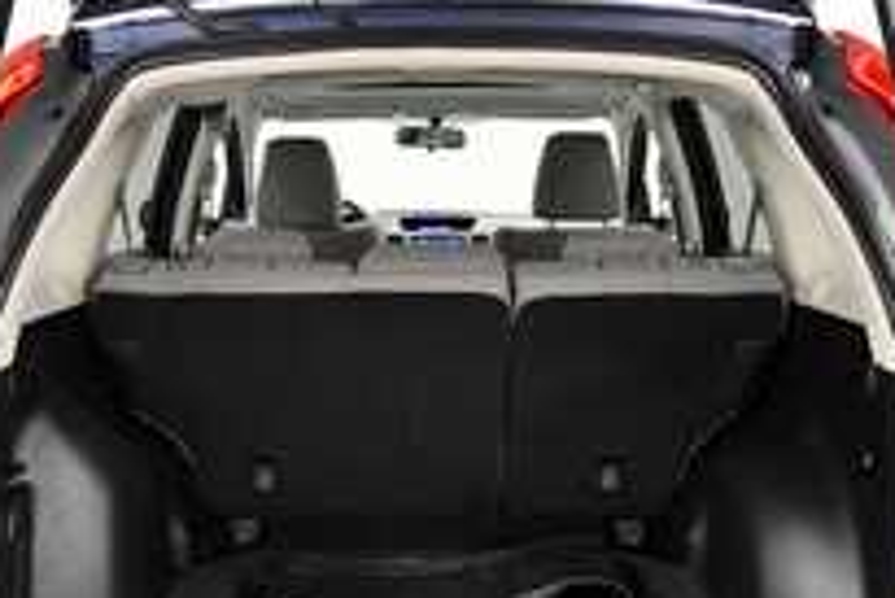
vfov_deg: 31.9
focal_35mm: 41
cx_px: 428
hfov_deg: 47.4
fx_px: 1020
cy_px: 469
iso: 2800
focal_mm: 14
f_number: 5
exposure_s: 1/125
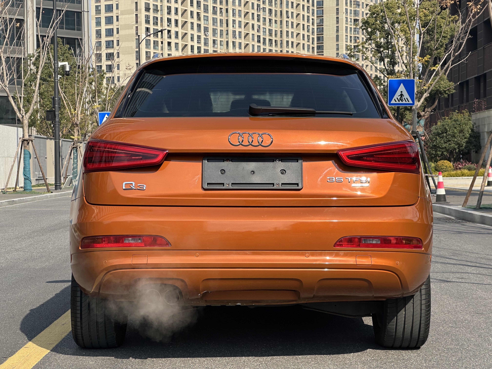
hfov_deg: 25.3
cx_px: 246
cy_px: 184
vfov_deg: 19.1
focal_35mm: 77
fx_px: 1094
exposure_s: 1/582
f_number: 2.8
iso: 32
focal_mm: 9
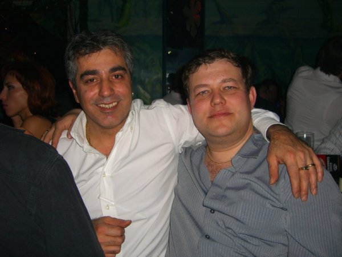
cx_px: 171
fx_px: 375
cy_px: 128
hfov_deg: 49.0
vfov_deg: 37.7
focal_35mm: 38
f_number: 2.8
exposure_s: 1/60
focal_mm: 7.9
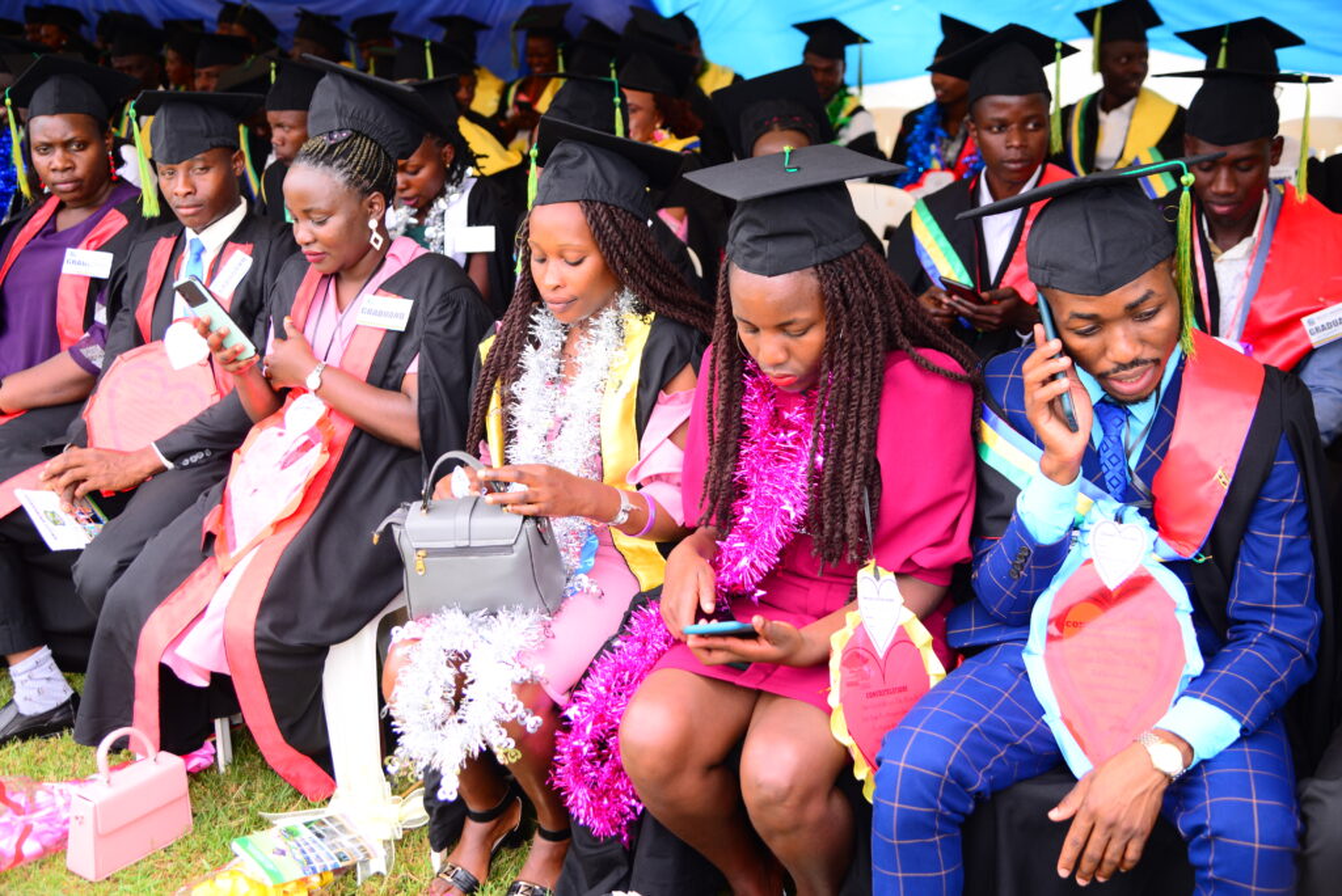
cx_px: 671
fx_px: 1417
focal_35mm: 38
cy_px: 448
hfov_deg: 50.7
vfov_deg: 35.1
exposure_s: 1/200
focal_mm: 38
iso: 200
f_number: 4
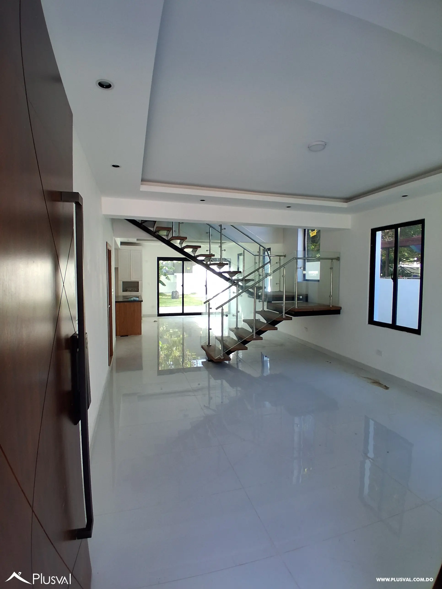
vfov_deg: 91.0
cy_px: 294
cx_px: 221
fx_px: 289
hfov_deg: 74.7
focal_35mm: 17
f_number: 2.2
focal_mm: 1.4
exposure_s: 1/120
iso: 80
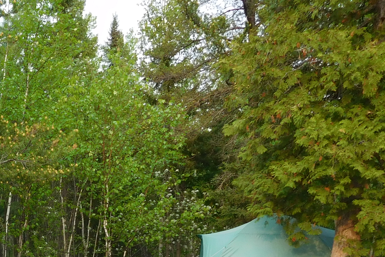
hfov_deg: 28.2
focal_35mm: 64
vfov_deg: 19.4
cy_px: 348
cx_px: -51
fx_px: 684
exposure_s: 1/160
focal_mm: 4.5
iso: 125
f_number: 3.4
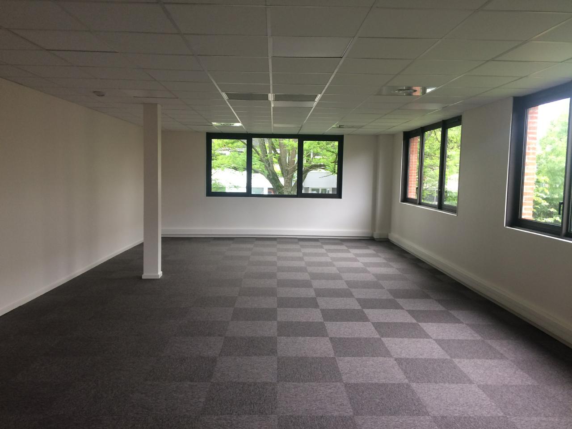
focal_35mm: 29
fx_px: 479
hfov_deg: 61.7
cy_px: 214
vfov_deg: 48.2
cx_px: 286
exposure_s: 1/33
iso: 40
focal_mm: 4.15
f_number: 2.2
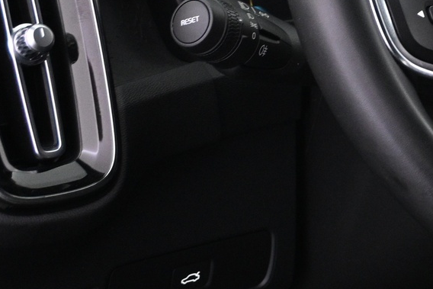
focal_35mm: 135
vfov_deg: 10.1
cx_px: 600
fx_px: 1621
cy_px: -25
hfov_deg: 14.4
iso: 1600
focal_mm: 31.5
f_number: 5
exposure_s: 1/13
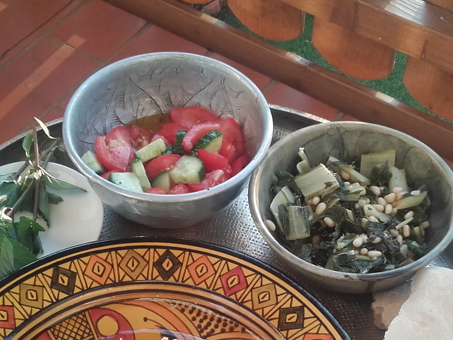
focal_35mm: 67
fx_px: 877
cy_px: 315
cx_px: 206
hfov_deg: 29.0
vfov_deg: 21.4
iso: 70
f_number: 2.2
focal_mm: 3.31
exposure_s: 1/100
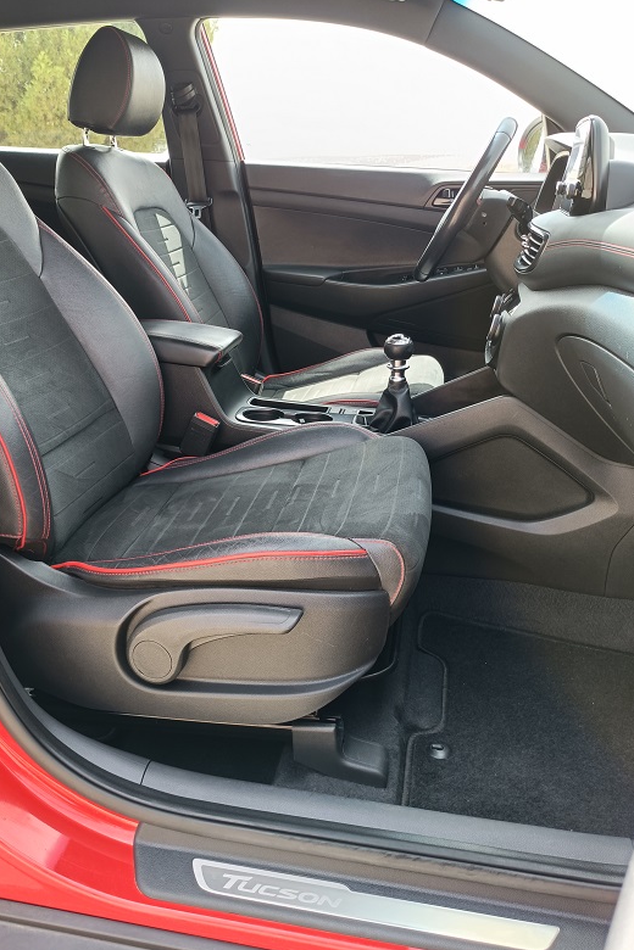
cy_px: 424
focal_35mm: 30
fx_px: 792
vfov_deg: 61.8
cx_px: 274
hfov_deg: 43.5
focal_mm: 4.7
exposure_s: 1/99.9
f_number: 1.7
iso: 160
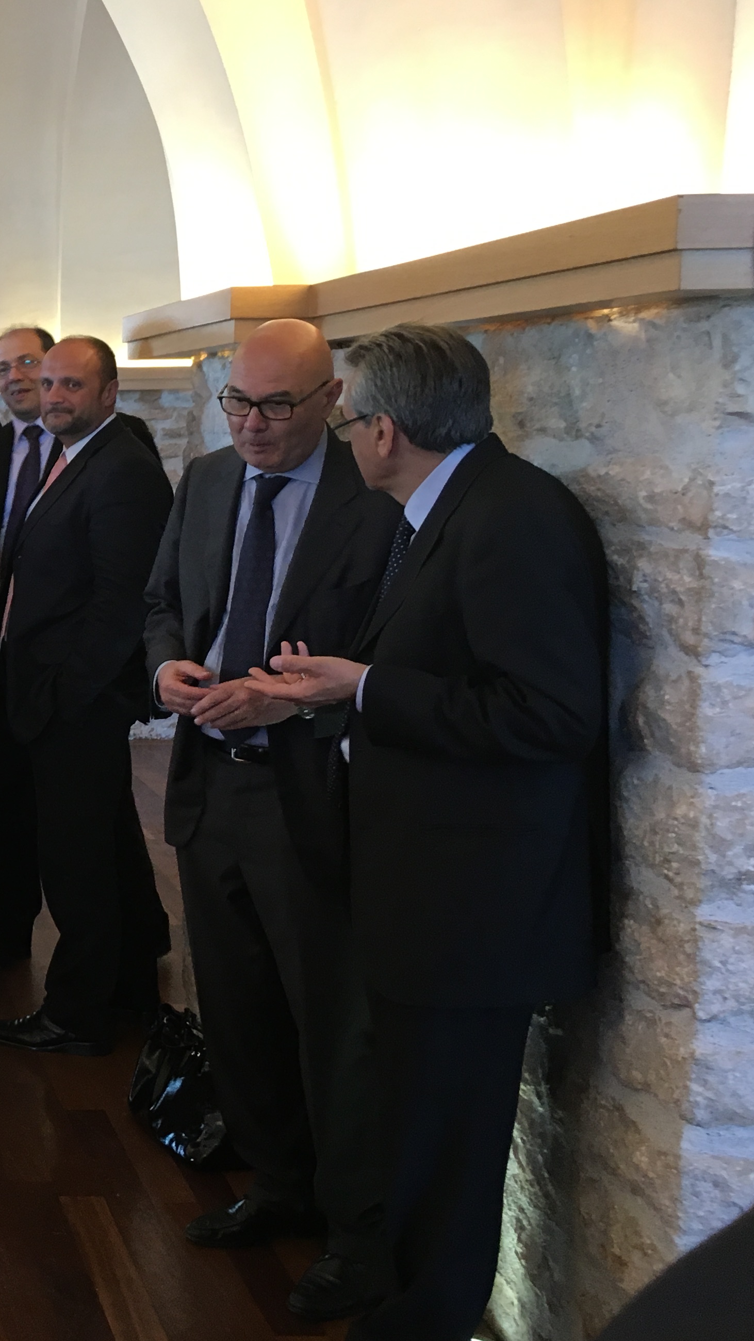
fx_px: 1742
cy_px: 598
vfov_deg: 42.0
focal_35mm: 49
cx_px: -276
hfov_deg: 21.6
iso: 125
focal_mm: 4.15
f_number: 2.2
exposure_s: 1/33
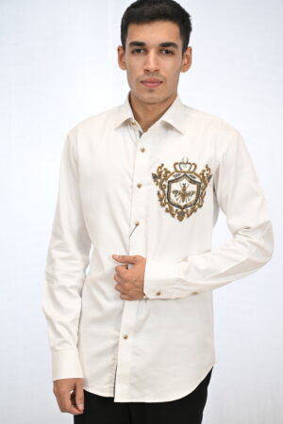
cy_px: 212
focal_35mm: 58
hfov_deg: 23.4
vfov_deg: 34.5
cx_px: 142
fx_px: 684
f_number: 6.3
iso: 640
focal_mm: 58
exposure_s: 1/125
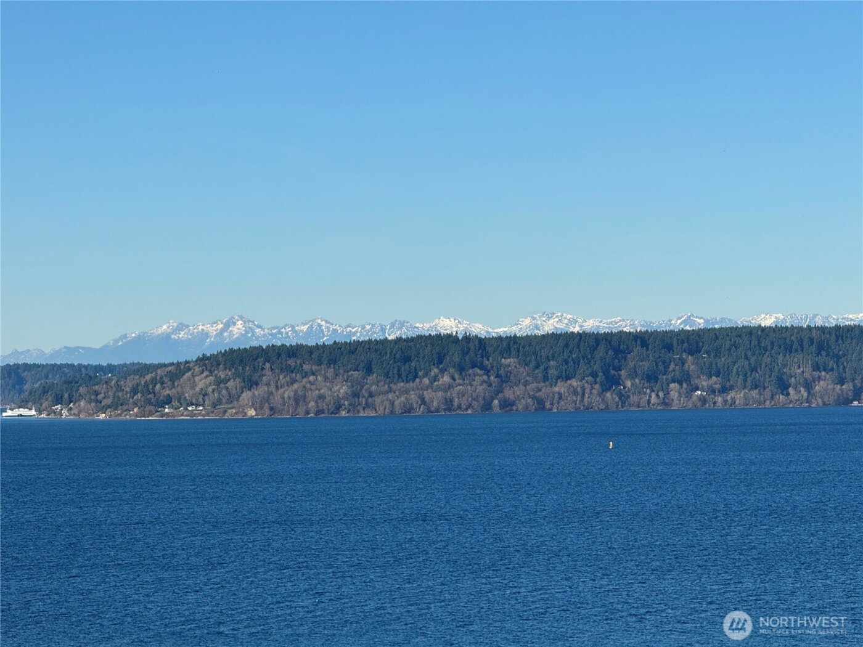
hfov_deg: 16.4
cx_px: 432
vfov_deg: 12.3
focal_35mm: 120
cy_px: 324
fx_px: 2992
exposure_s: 1/2083
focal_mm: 15.66
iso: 50
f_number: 2.8
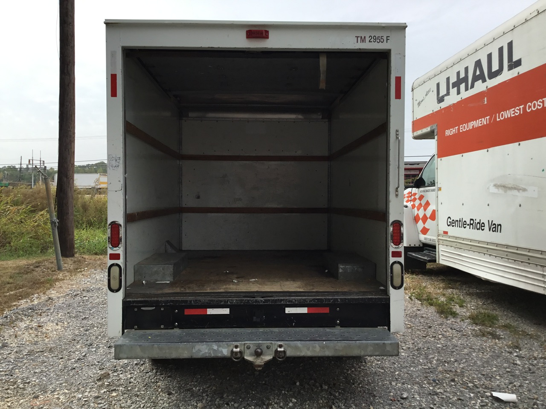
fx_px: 489
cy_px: 204
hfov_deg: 58.4
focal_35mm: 31
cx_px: 273
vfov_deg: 45.4
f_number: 2.4
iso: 25
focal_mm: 3.3
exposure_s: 1/876
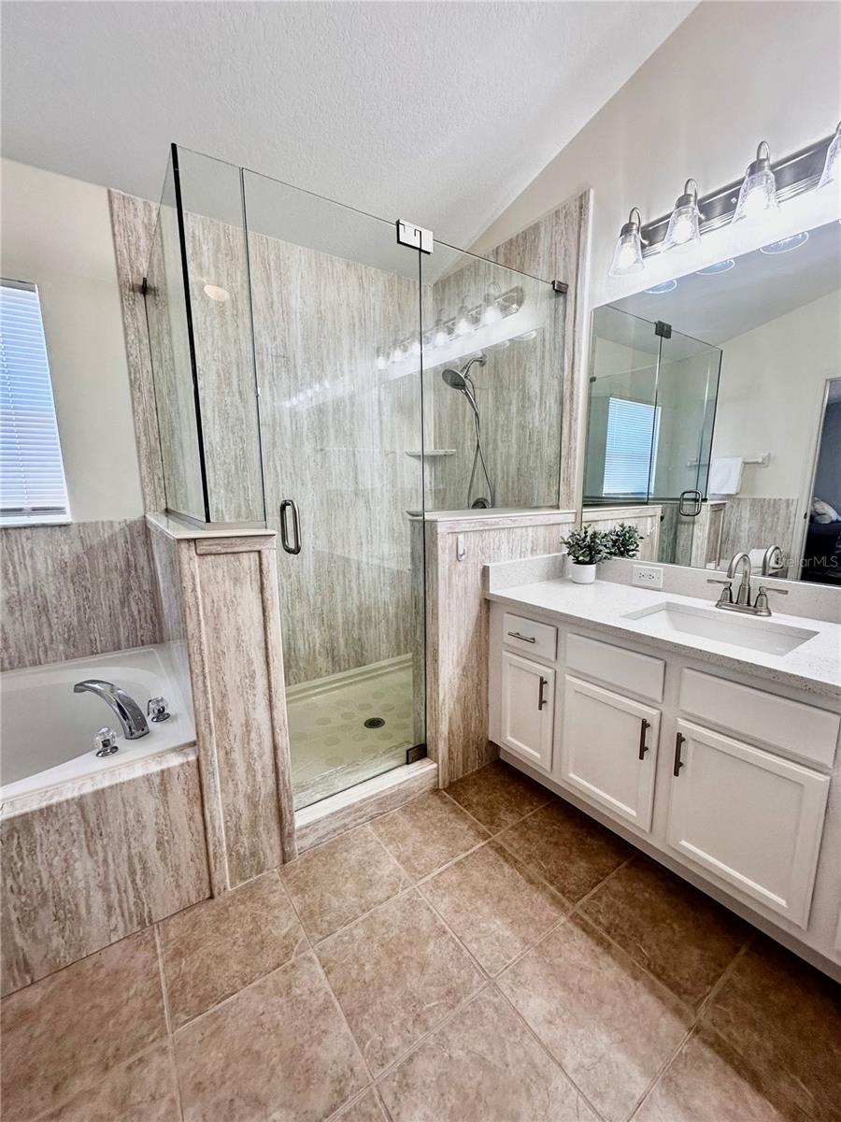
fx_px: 454
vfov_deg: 102.1
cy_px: 561
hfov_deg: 85.7
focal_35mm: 14
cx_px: 420
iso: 125
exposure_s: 1/120
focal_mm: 2.22
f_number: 2.2
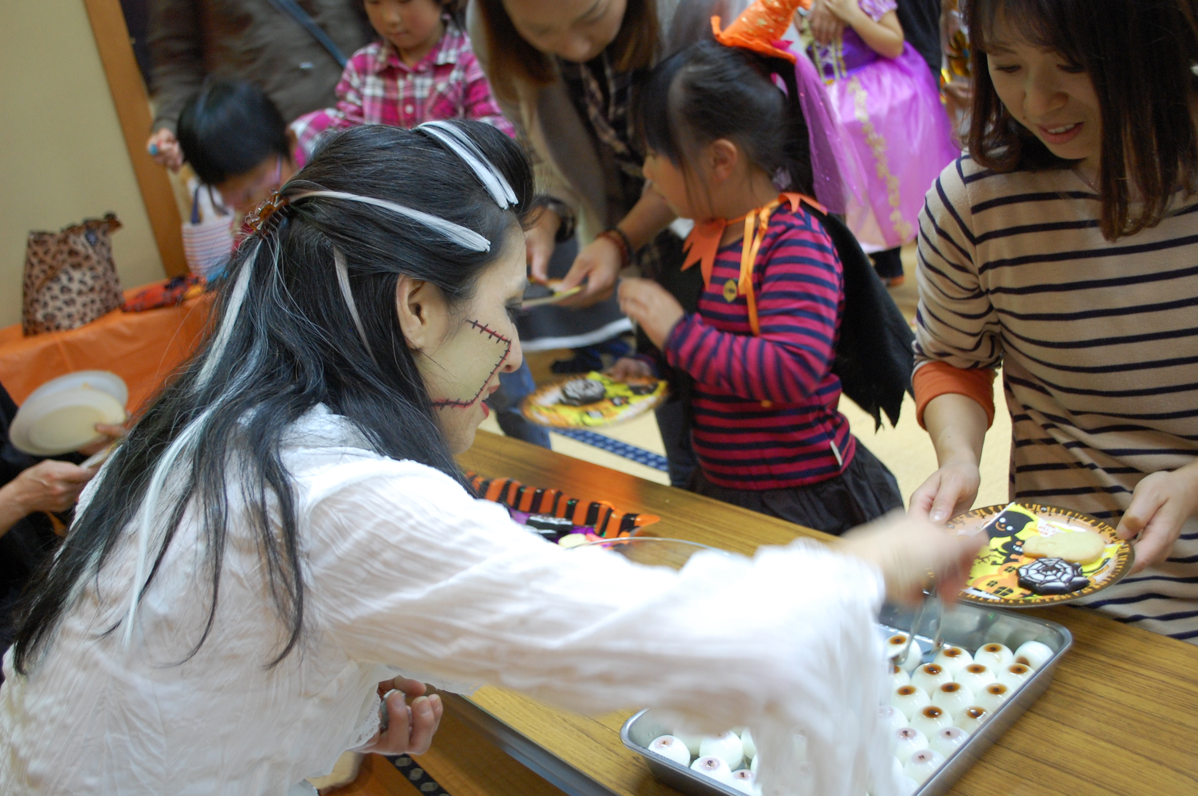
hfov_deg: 53.2
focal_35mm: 36
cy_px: 398
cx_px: 599
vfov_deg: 36.8
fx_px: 1197
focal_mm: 24
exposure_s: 1/13
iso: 800
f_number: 4.2
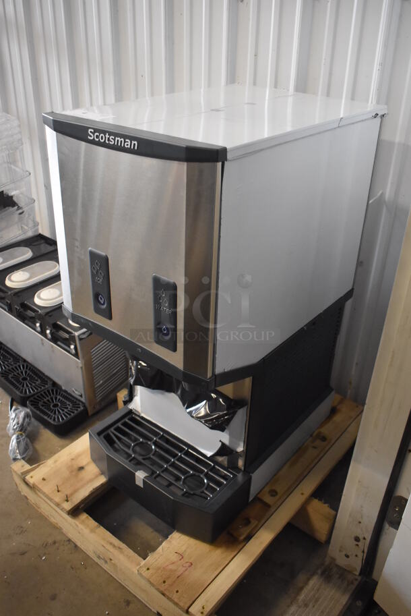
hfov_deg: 41.8
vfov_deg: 59.5
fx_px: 539
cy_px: 308
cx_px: 206
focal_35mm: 32
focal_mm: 21
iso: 2800
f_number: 3.8
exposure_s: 1/125
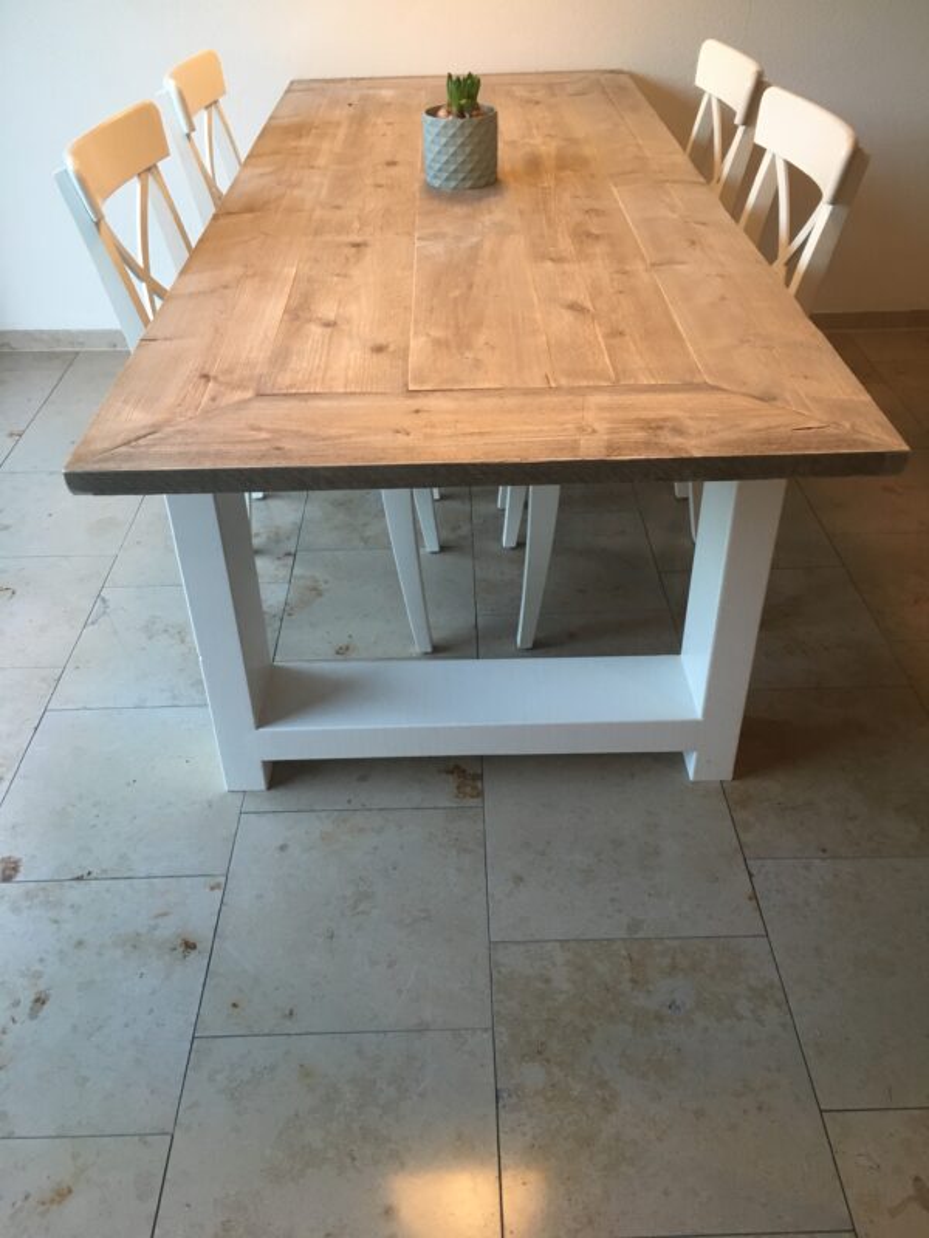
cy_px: 619
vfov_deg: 61.7
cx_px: 464
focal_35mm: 29
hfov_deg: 48.2
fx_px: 1038
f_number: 2.2
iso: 125
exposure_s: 1/33
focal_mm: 4.15
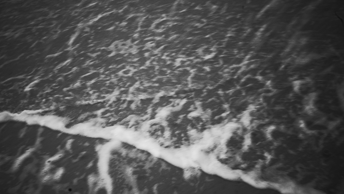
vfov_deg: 34.3
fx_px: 310
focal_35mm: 34
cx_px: 147
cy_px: 132
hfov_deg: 57.8
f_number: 7.1
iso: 125
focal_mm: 18.3
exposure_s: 1/30
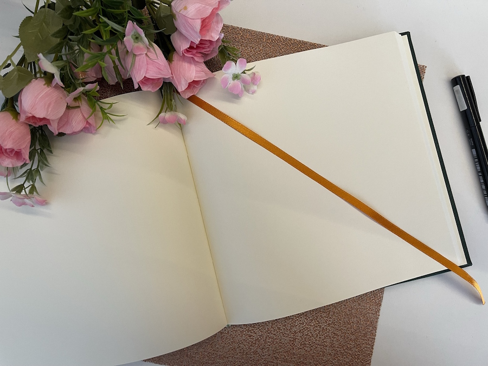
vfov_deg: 53.1
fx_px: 367
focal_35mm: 26
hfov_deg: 67.3
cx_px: 244
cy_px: 183
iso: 125
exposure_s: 1/60
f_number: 1.6
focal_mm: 5.1
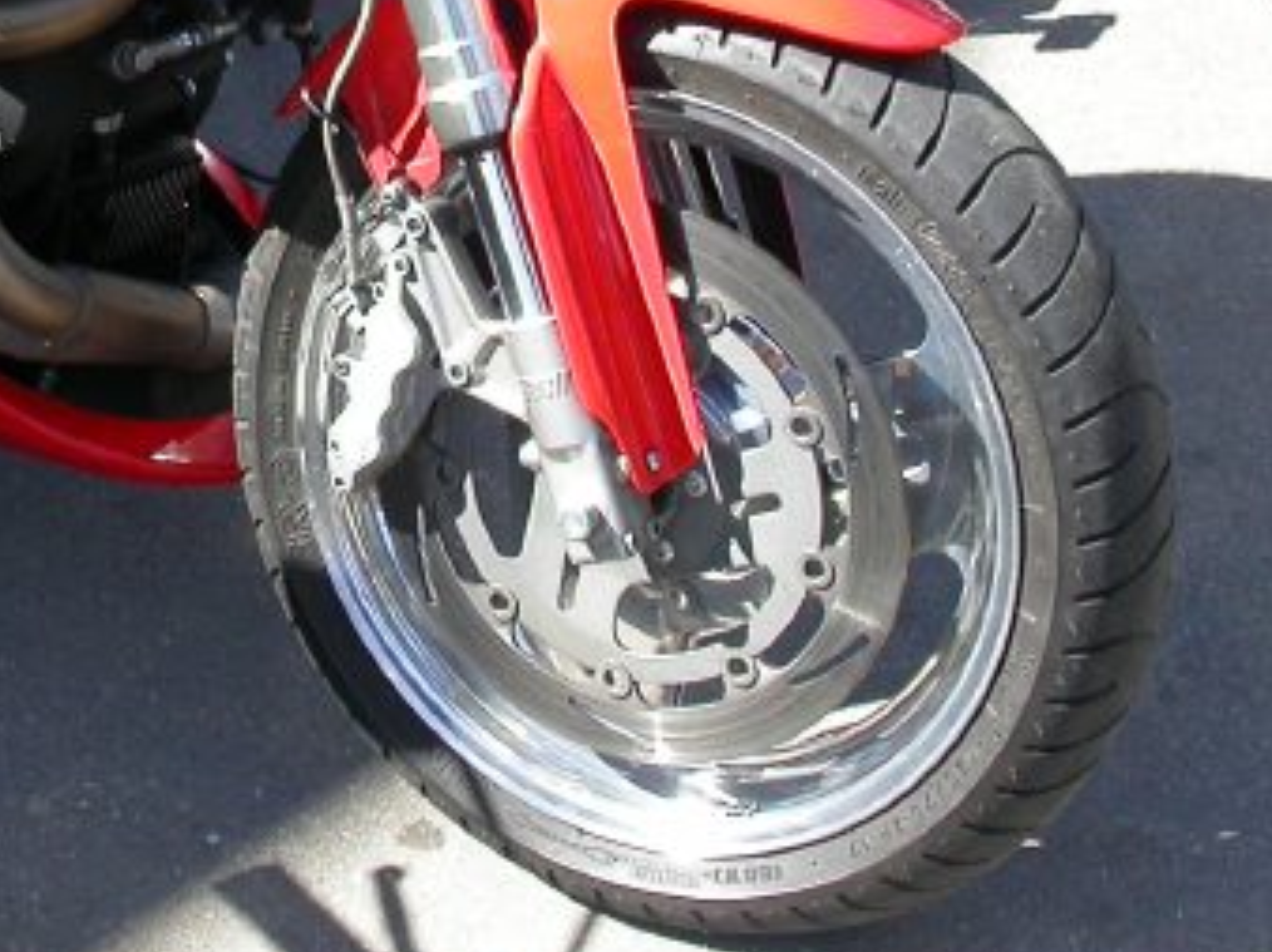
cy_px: -30
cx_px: 166
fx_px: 3305
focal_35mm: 90
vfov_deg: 16.0
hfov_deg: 21.4
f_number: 4.7
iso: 100
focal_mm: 7.85
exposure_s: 1/161
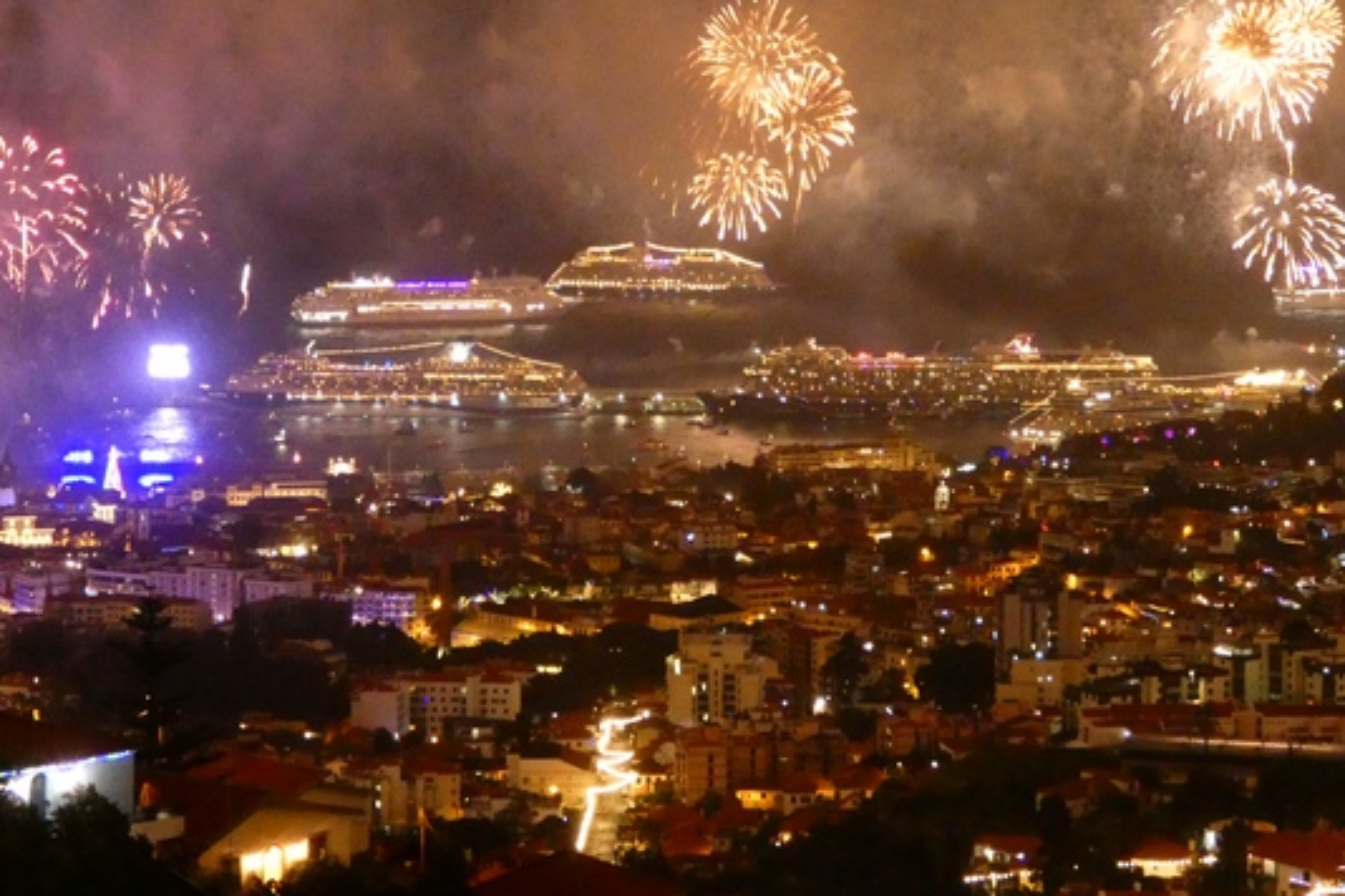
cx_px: 620
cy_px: 294
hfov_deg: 18.8
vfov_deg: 12.5
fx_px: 4072
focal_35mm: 109
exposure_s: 1/6
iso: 1600
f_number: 4.3
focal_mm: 12.5
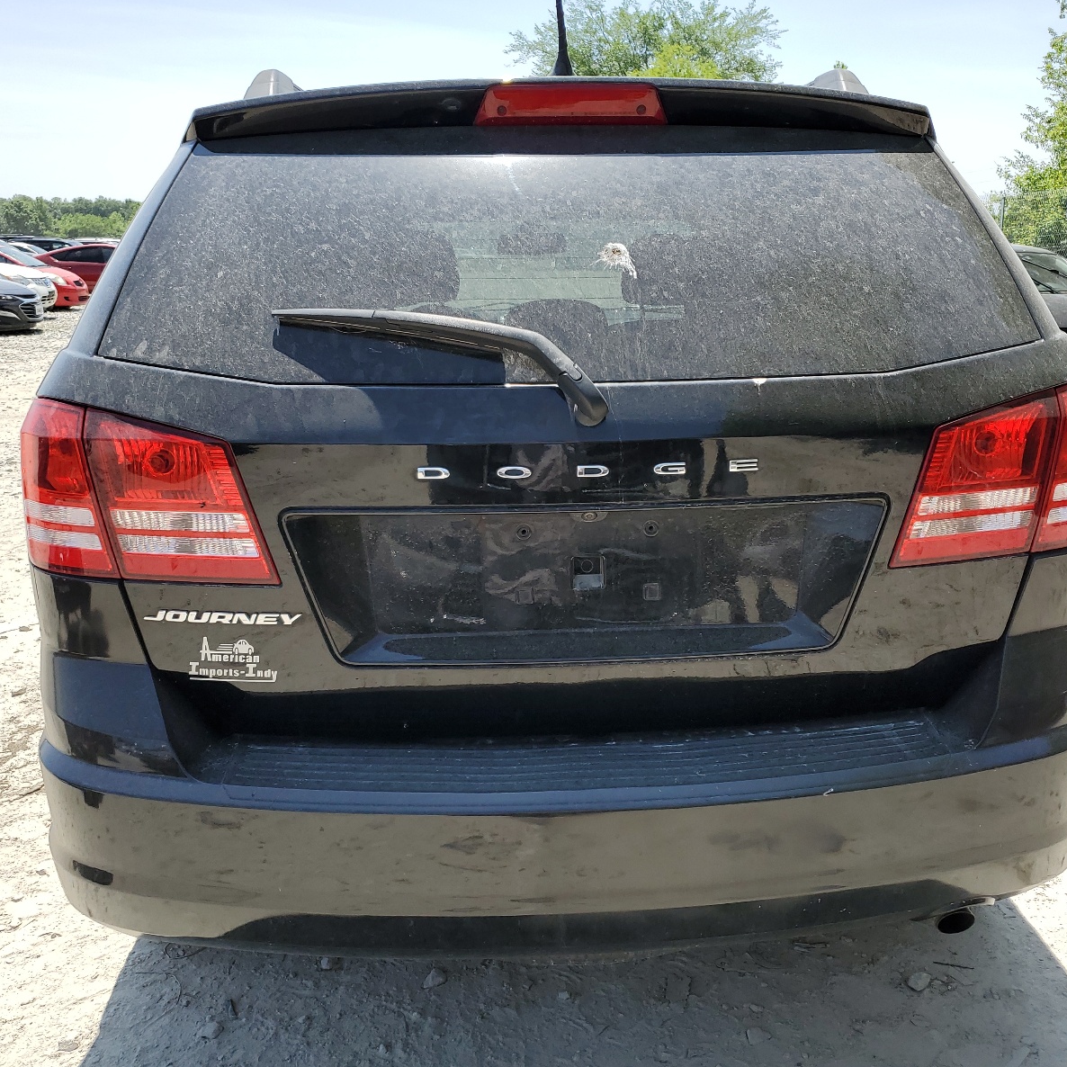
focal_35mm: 31
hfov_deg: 52.5
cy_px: 529
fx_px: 1081
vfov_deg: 52.5
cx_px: 561
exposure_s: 1/2000
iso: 50
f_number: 1.5
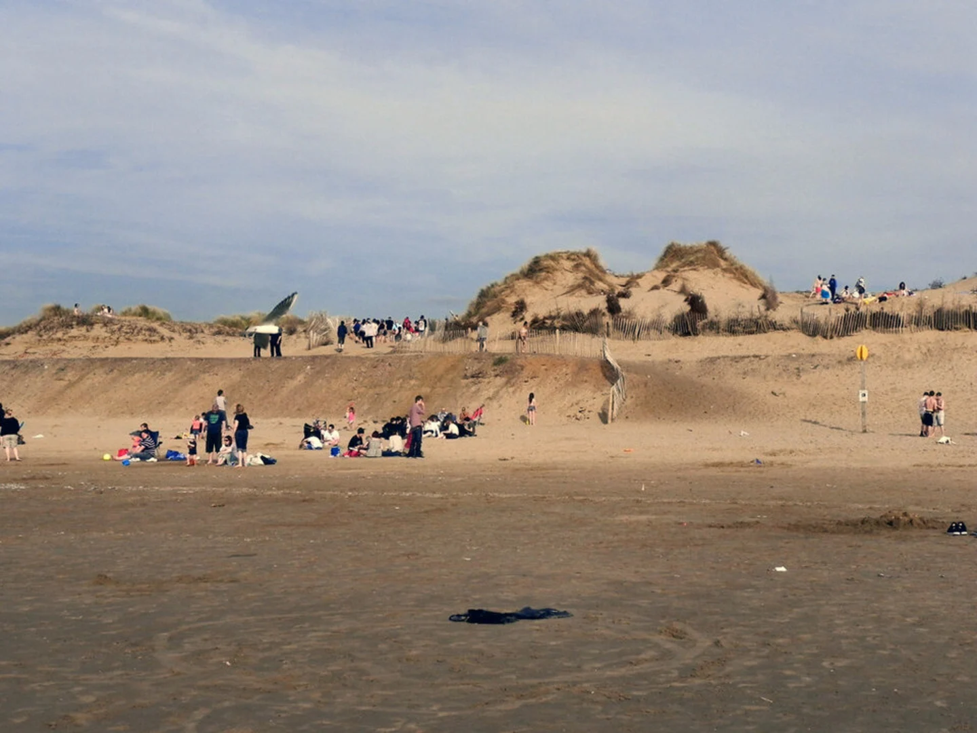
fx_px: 1637
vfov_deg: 25.2
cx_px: 488
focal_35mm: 58
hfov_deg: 33.2
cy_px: 366
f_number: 6.3
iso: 160
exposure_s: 1/769
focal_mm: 10.3
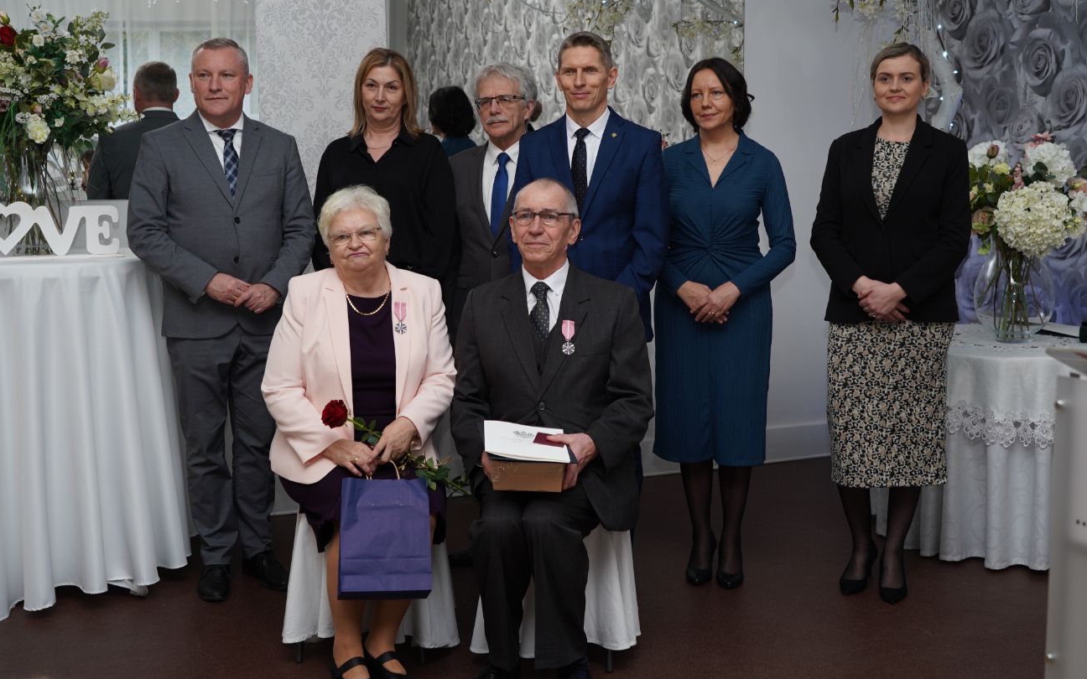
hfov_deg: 44.4
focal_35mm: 45
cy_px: 321
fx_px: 1333
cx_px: 543
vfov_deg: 28.6
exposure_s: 1/100
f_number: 5
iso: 400
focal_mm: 44
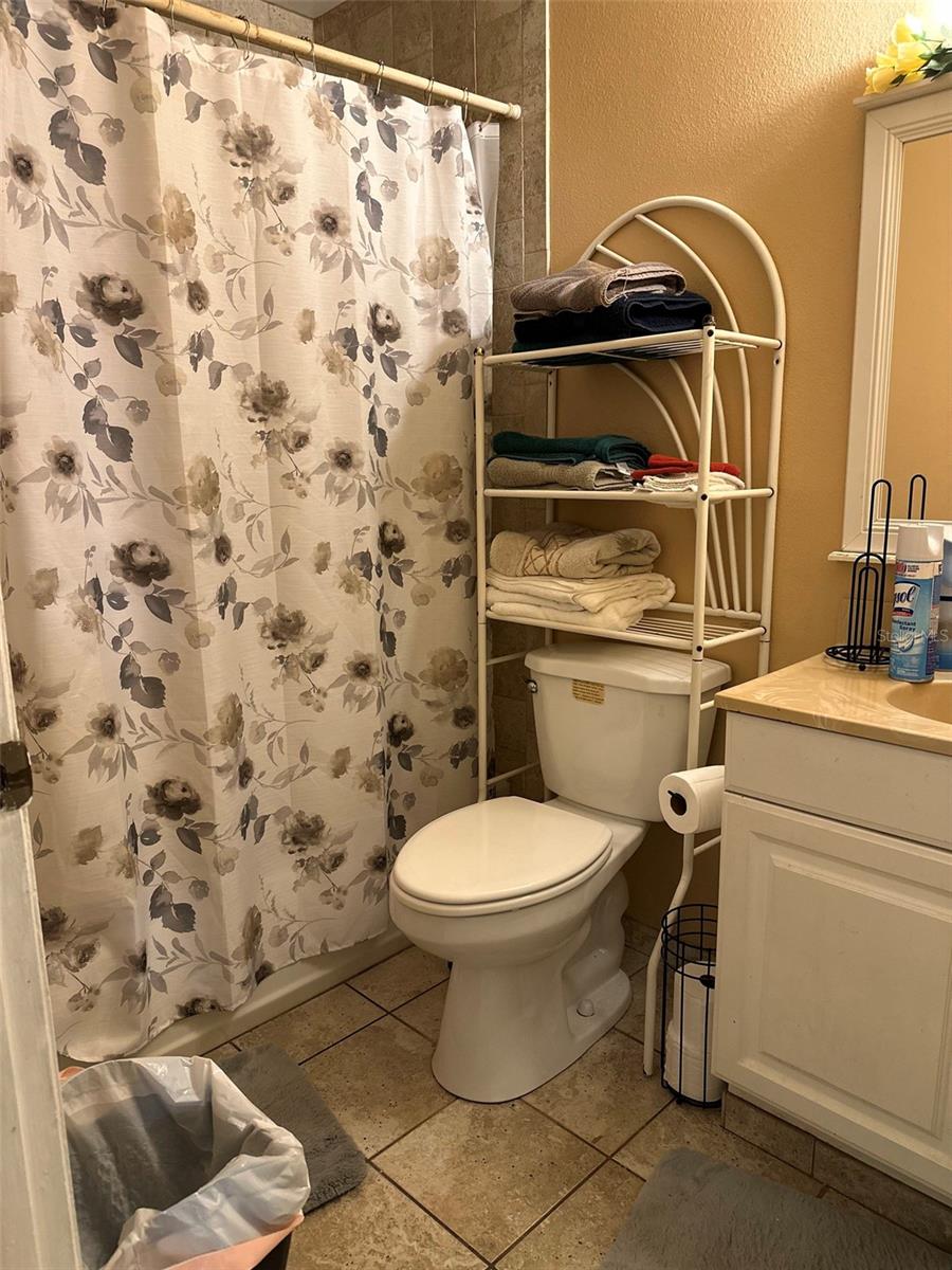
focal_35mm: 24
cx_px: 476
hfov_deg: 56.8
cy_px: 635
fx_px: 880
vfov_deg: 71.6
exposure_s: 1/60
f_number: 1.78
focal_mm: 6.86
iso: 320
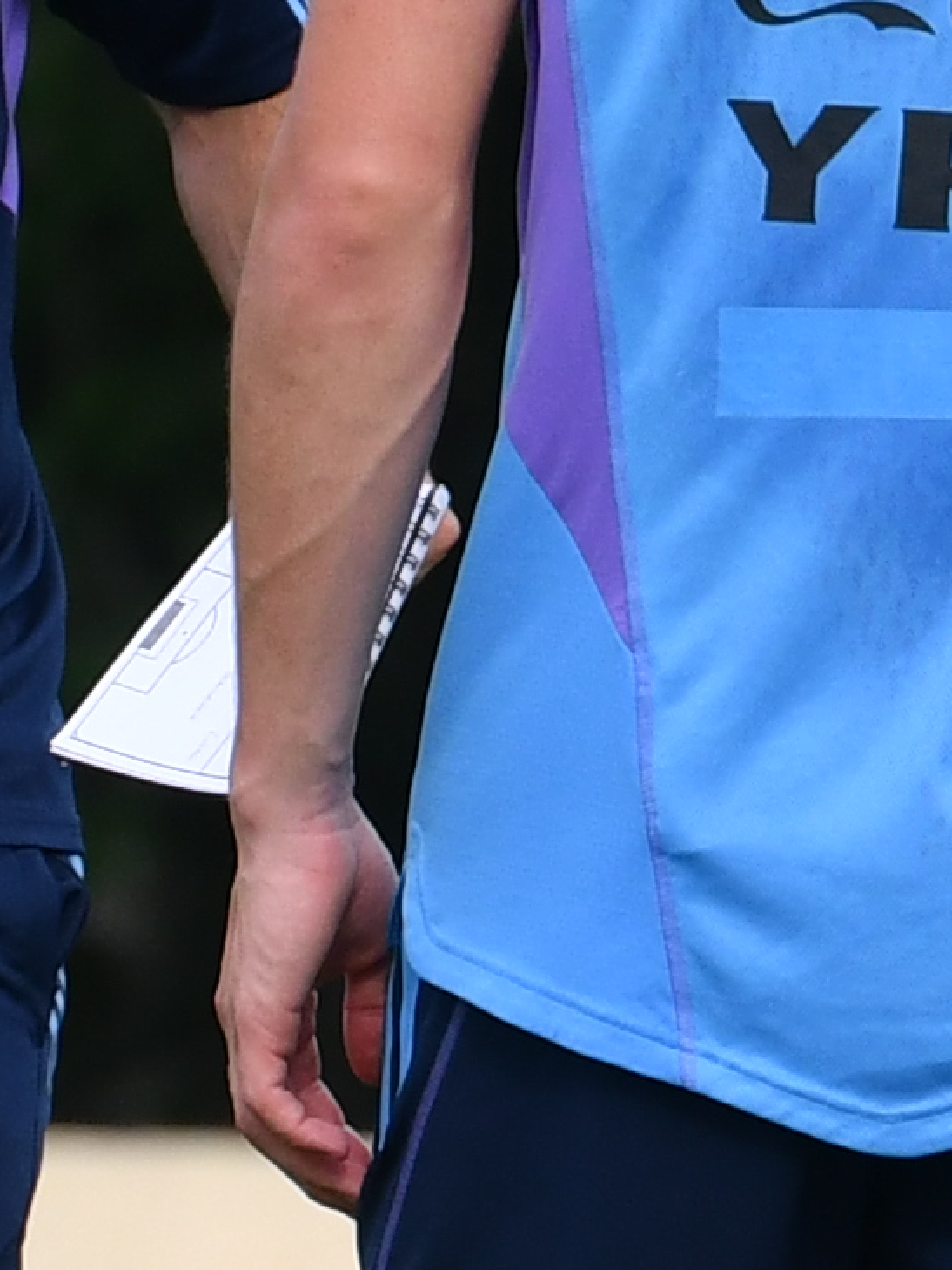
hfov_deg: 0.7
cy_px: 807
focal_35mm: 2203
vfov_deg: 0.9
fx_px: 80758
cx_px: -437
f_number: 5
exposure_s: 1/1250
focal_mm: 200
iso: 400
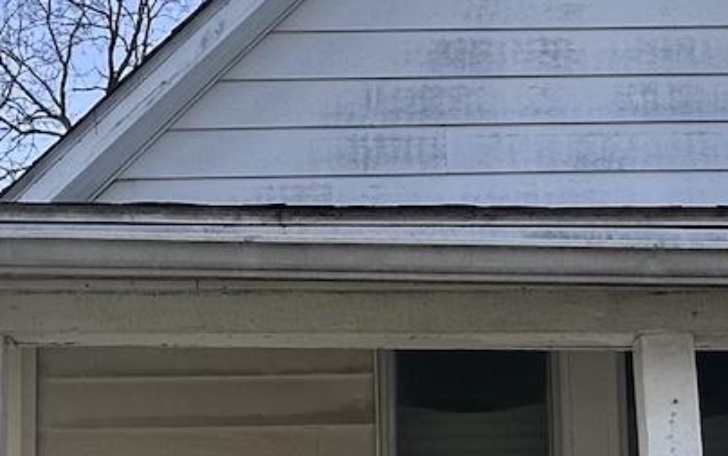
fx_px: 1469
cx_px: 319
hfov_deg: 27.8
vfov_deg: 16.9
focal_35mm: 74
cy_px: 550
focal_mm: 2.22
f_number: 2.2
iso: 40
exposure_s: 1/1014
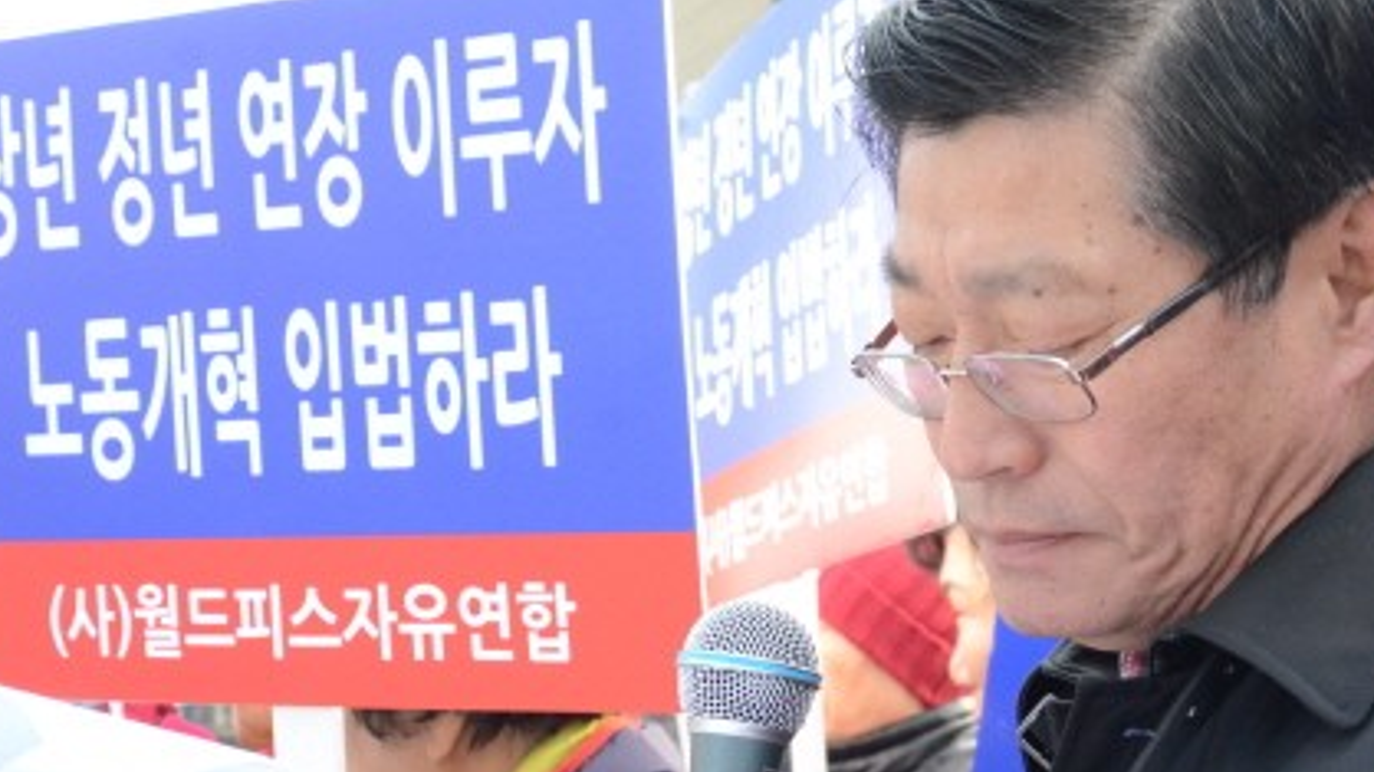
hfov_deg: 23.6
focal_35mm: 90
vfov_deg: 13.4
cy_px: 356
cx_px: 569
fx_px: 3279
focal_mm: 40
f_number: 9
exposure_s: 1/800
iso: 3200
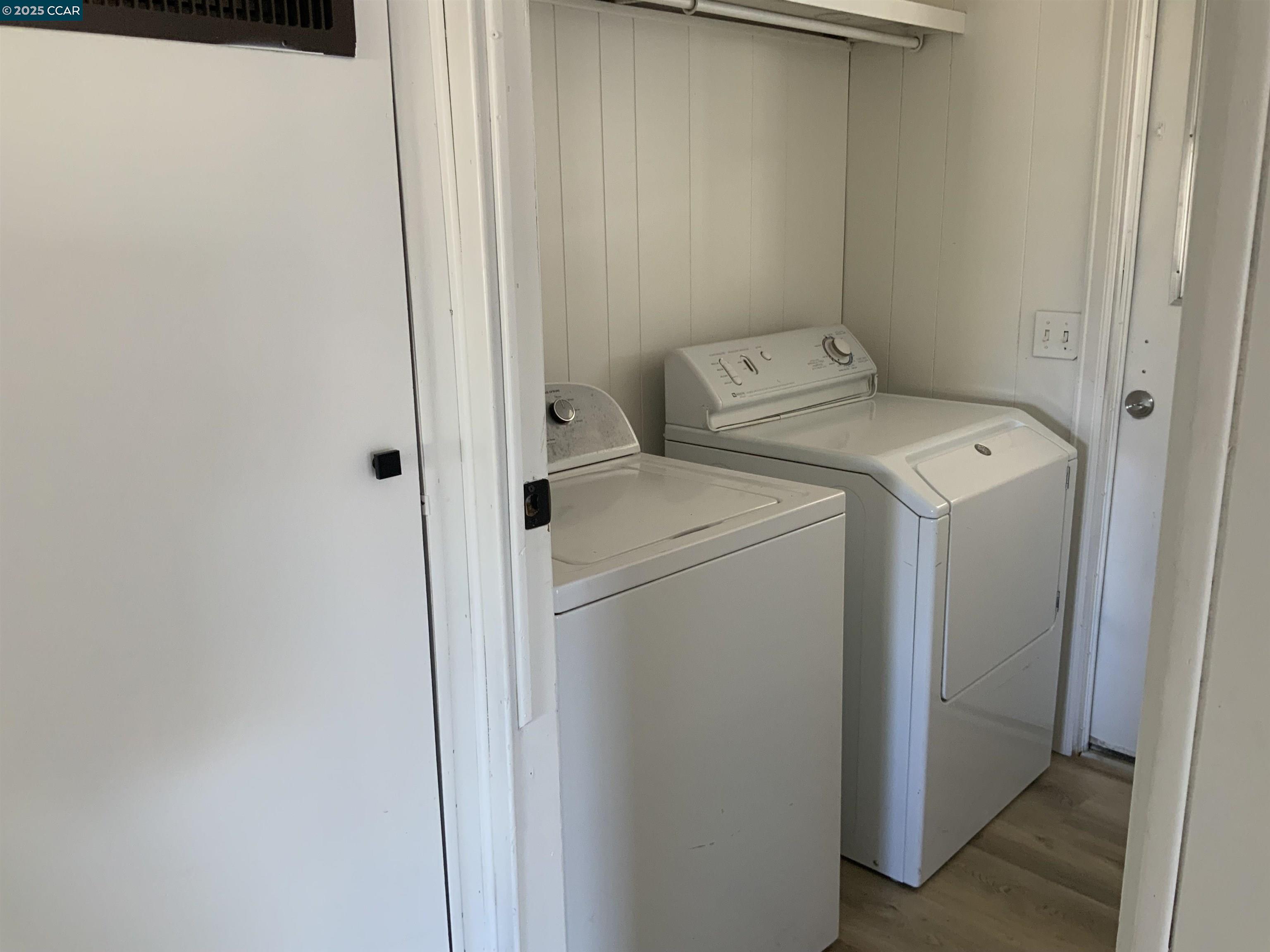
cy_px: 476
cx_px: 635
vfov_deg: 48.2
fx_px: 1064
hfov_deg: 61.7
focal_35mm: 29
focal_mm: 3
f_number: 1.8
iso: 80
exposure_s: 1/60
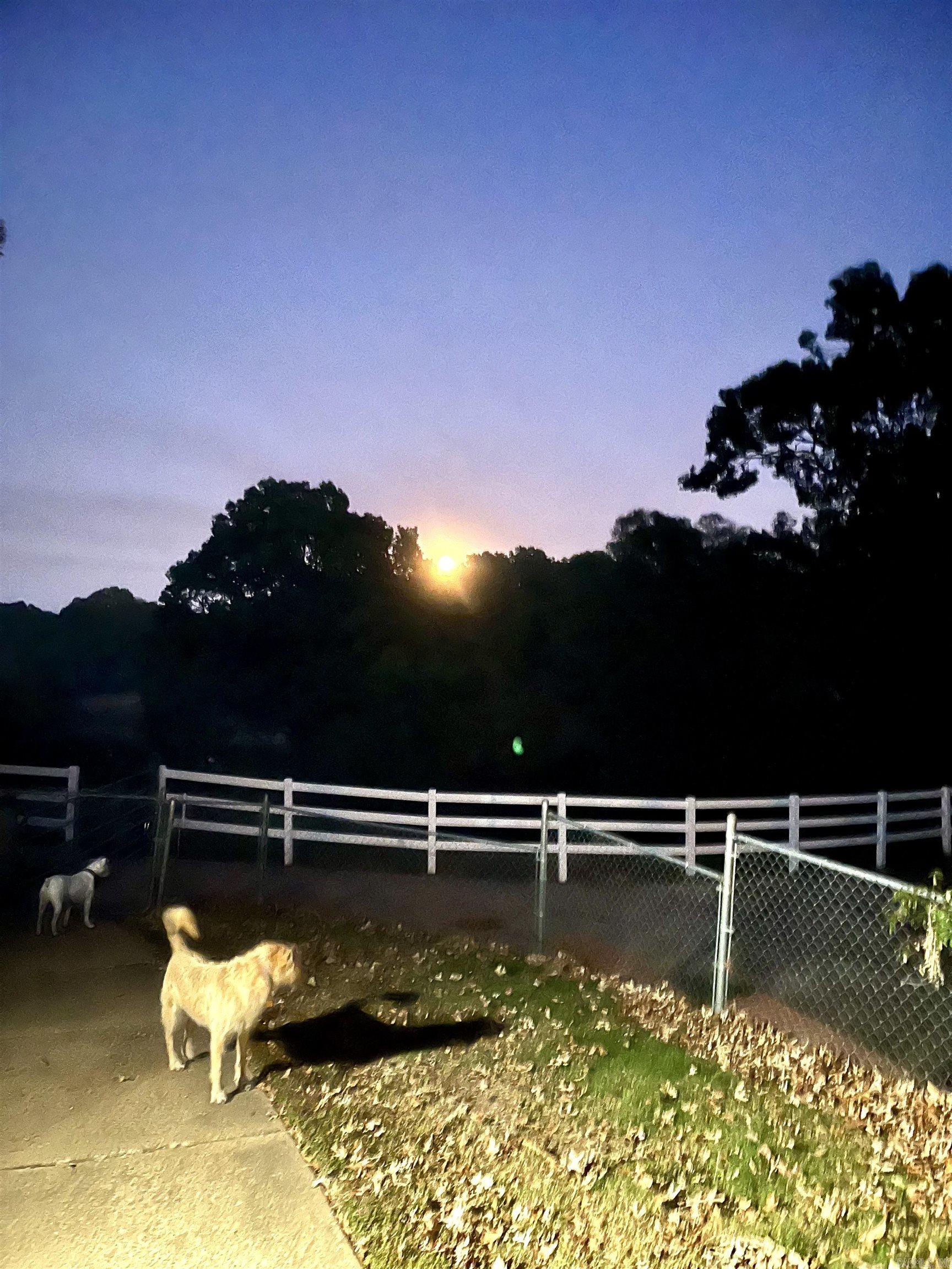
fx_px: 953
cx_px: 476
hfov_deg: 53.1
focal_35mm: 26
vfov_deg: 67.3
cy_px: 634
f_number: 1.6
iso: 1000
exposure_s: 1/5
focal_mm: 5.1
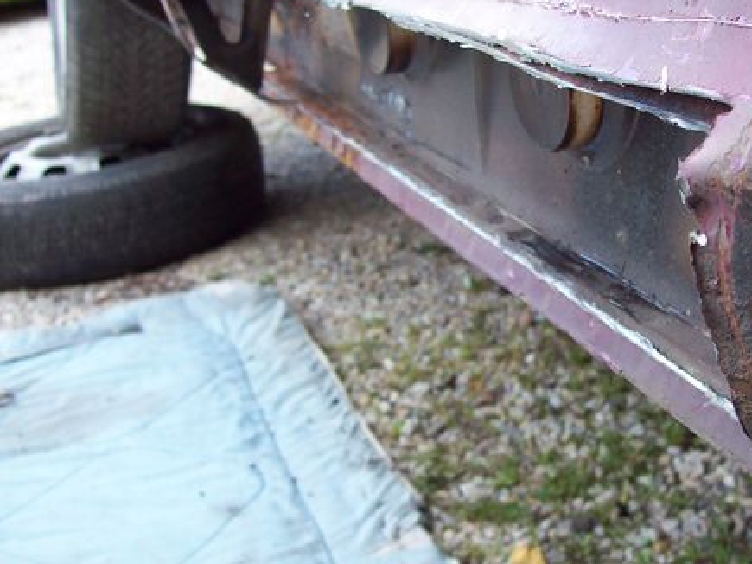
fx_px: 1151
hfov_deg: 35.8
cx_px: 498
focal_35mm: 53
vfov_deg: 27.4
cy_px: 206
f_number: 2.7
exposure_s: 1/64.1
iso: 80
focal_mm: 6
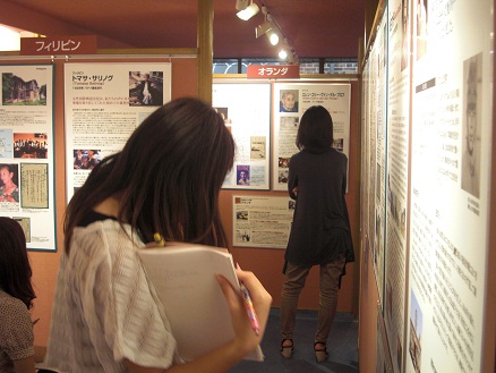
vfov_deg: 31.5
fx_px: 659
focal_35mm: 46
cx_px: 248
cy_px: 186
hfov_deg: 41.2
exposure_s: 1/13
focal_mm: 8.2
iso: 200
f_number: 3.3
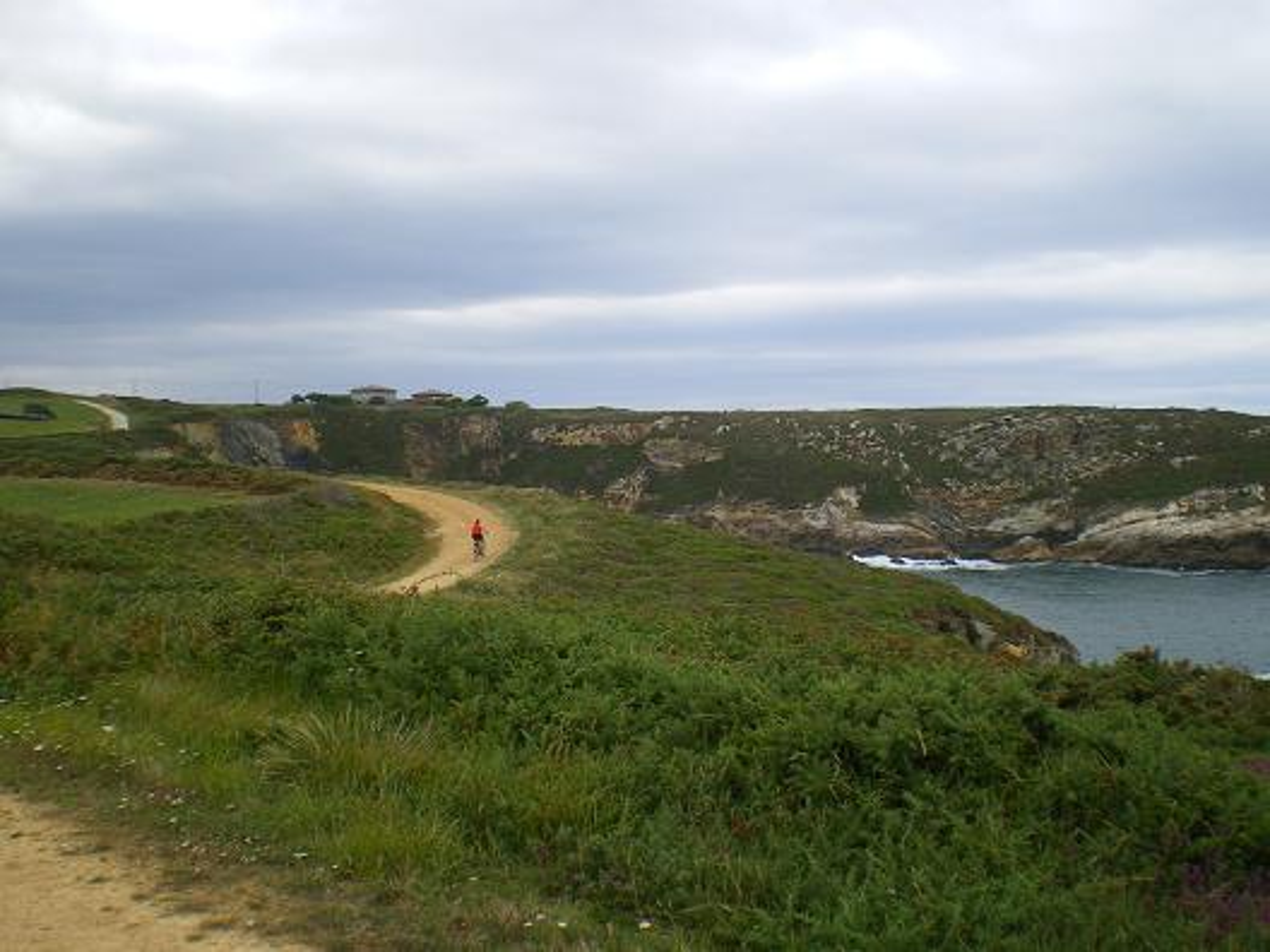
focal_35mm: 38
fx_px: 1394
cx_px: 635
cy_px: 476
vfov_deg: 37.7
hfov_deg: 49.0
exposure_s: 1/320
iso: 64
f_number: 4.6
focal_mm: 6.3
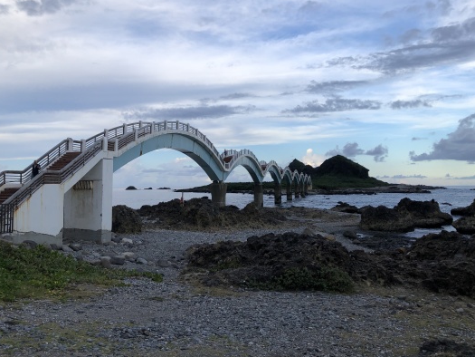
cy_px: 157
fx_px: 439
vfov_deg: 44.1
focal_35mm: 32
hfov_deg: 56.7
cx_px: 216
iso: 20
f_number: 1.8
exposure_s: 1/706
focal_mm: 3.99
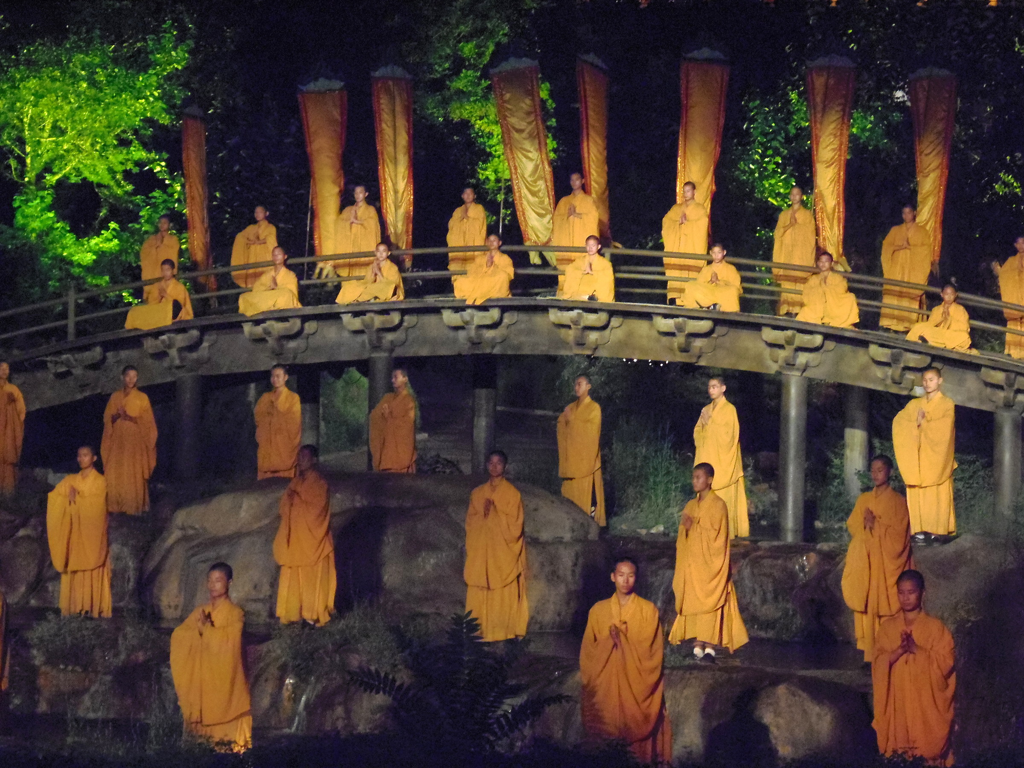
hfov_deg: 17.0
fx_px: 3431
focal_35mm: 116
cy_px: 384
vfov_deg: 12.8
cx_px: 512
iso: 800
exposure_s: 1/40
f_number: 4.5
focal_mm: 21.4
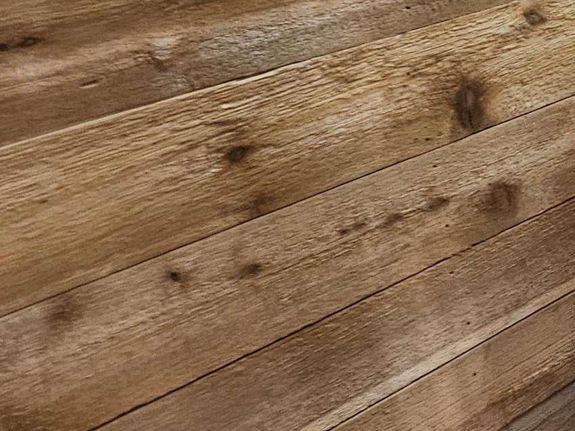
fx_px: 780
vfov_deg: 29.4
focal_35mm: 47
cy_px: 30
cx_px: 920
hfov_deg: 25.8
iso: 400
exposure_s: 1/30
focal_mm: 2.2
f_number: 2.2
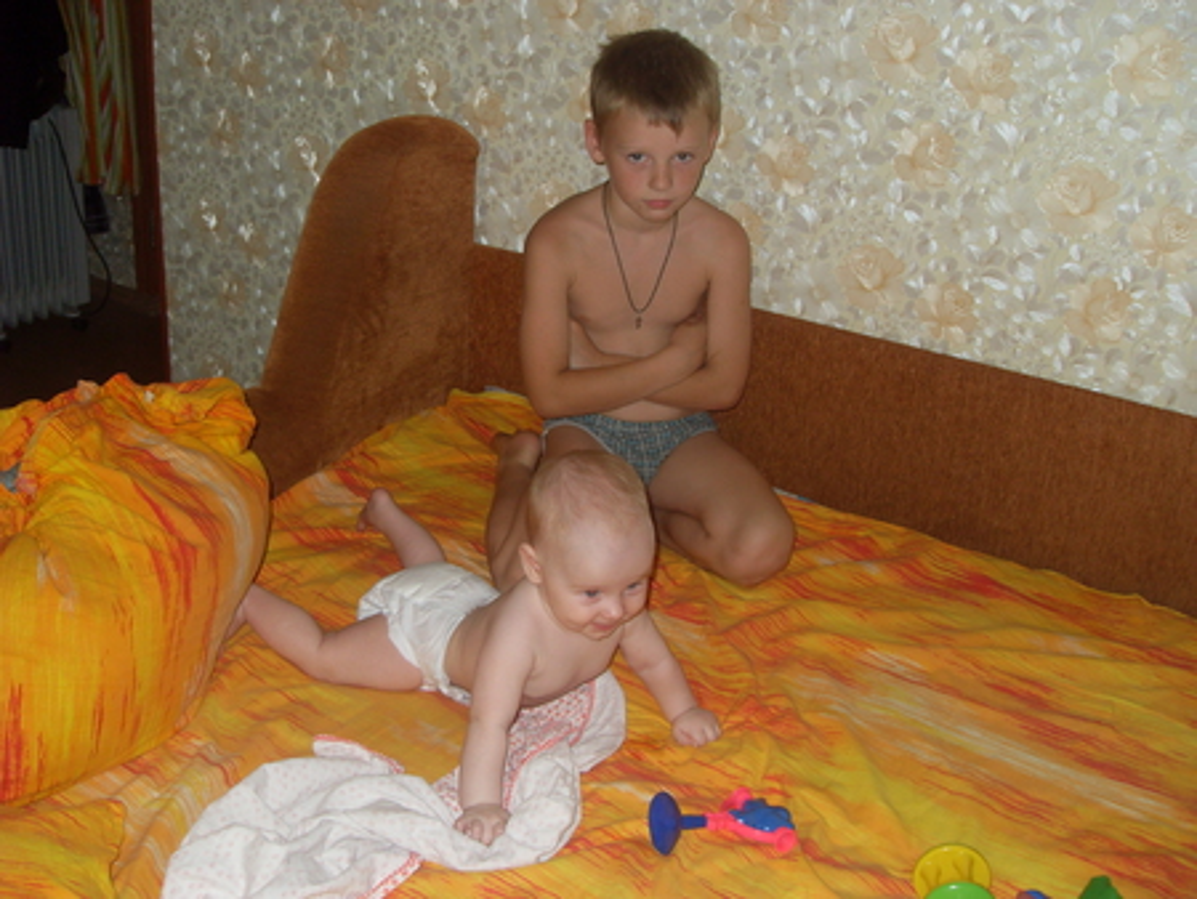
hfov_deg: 52.6
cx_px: 598
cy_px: 450
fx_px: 1211
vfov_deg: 40.7
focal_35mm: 35
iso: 100
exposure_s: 1/45
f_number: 2.8
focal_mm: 6.3
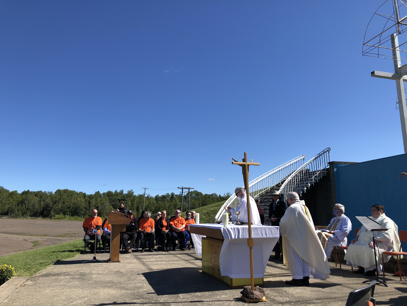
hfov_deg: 63.4
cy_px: 153
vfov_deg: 49.7
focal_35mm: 28
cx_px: 204
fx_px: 329
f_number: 1.8
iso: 20
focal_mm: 3.99
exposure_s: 1/2024
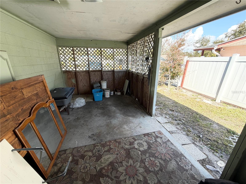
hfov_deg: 102.1
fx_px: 99
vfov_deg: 85.7
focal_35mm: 14
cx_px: 123
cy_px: 92
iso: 50
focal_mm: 2.22
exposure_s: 1/326
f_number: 2.2
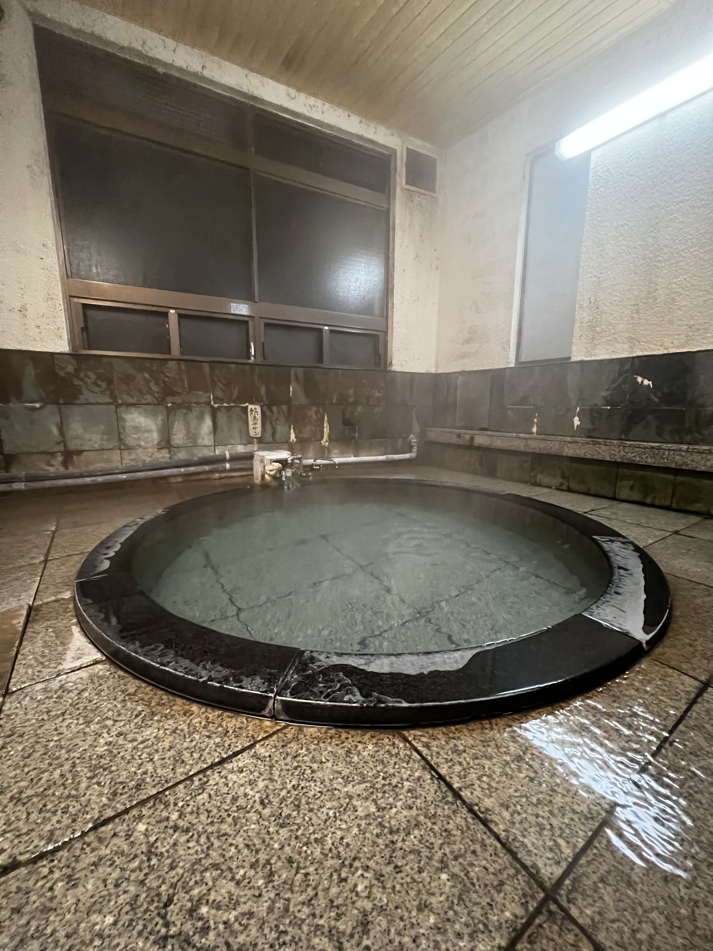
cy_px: 476
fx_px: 357
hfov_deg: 89.9
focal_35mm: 13
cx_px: 356
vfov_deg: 106.2
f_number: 1.8
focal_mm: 1.57
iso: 1000
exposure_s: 1/60
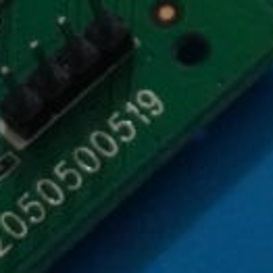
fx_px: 3216
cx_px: 809
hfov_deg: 4.7
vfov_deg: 4.8
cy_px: -80
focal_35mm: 360
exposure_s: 1/40
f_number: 5.6
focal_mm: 35
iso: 5000
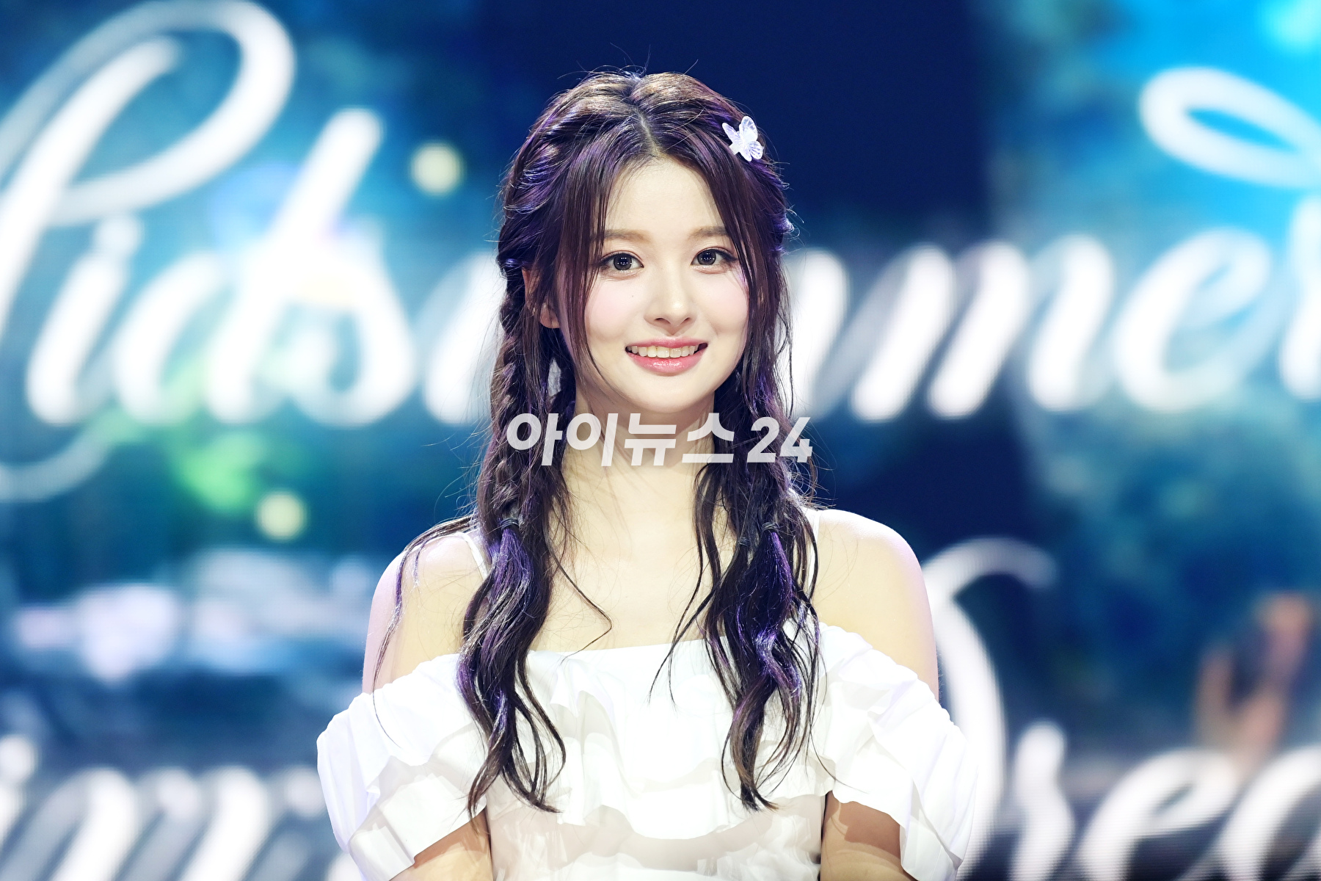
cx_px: 660
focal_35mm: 300
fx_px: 11007
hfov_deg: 6.9
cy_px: 440
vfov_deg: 4.6
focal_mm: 200
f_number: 3.5
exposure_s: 1/400
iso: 1250
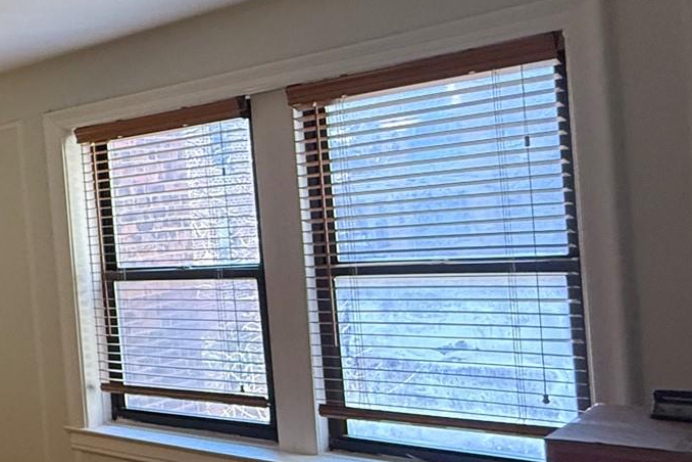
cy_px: 258
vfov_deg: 30.5
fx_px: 846
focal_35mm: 44
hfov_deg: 31.7
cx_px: -248
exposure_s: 1/60
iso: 400
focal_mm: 2.22
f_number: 2.2
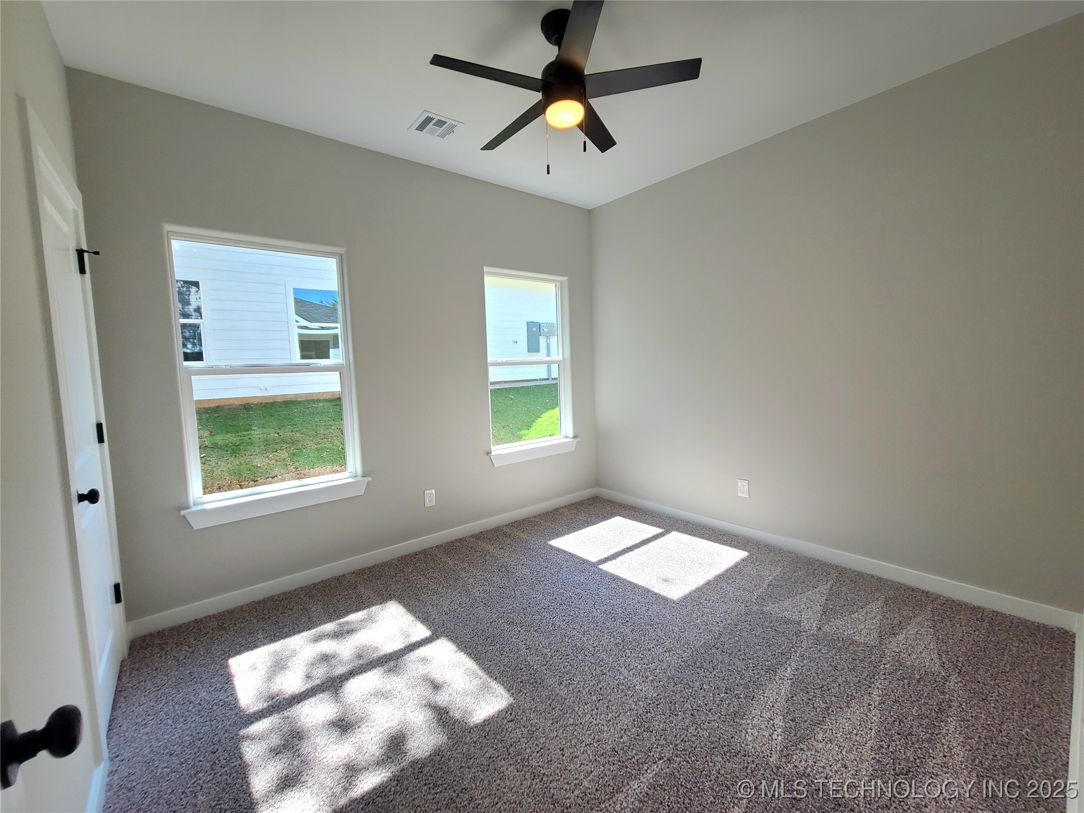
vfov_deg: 89.9
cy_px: 406
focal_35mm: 13
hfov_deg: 106.2
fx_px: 407
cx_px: 542
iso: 64
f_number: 2.2
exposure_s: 1/227
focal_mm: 2.2
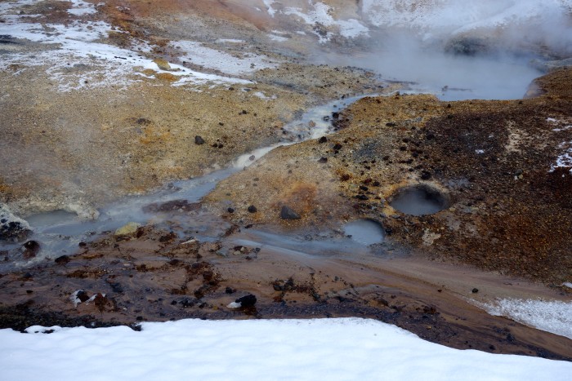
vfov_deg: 35.1
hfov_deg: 50.7
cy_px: 190
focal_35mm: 38
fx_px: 604
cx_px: 286
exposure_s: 1/500
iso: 125
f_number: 5.6
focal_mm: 14.23
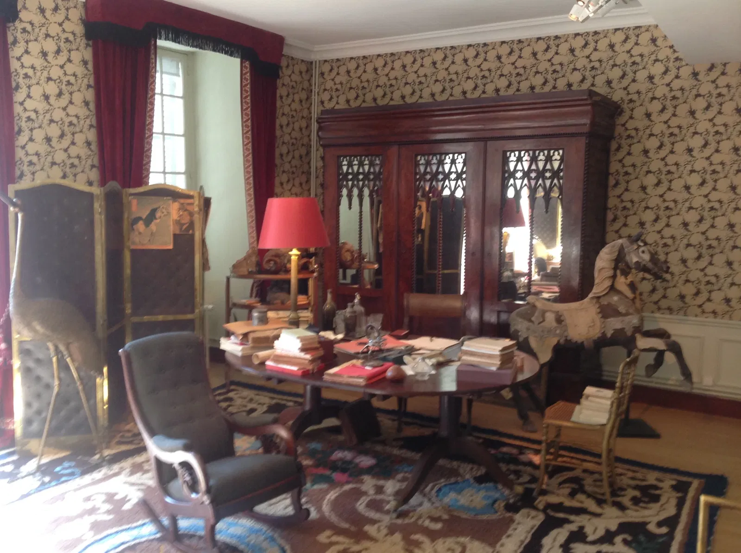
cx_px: 370
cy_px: 276
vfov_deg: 40.6
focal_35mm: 35
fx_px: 748
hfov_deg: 52.7
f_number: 2.4
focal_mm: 4.28
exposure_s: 1/15
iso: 125
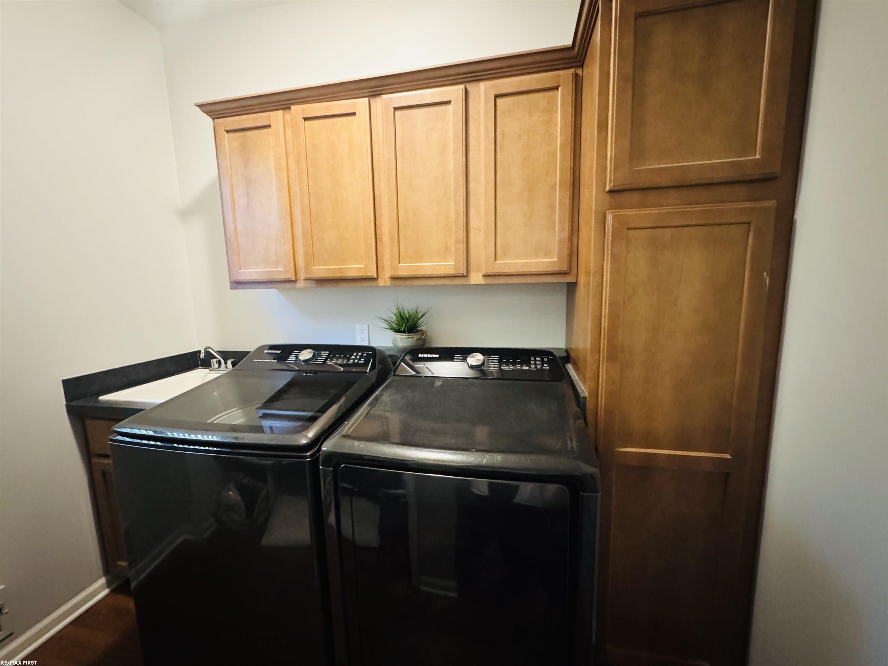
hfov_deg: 102.1
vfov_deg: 85.7
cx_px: 444
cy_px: 333
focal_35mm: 14
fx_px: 359
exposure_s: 1/30
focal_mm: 2.22
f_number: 2.2
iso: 1250
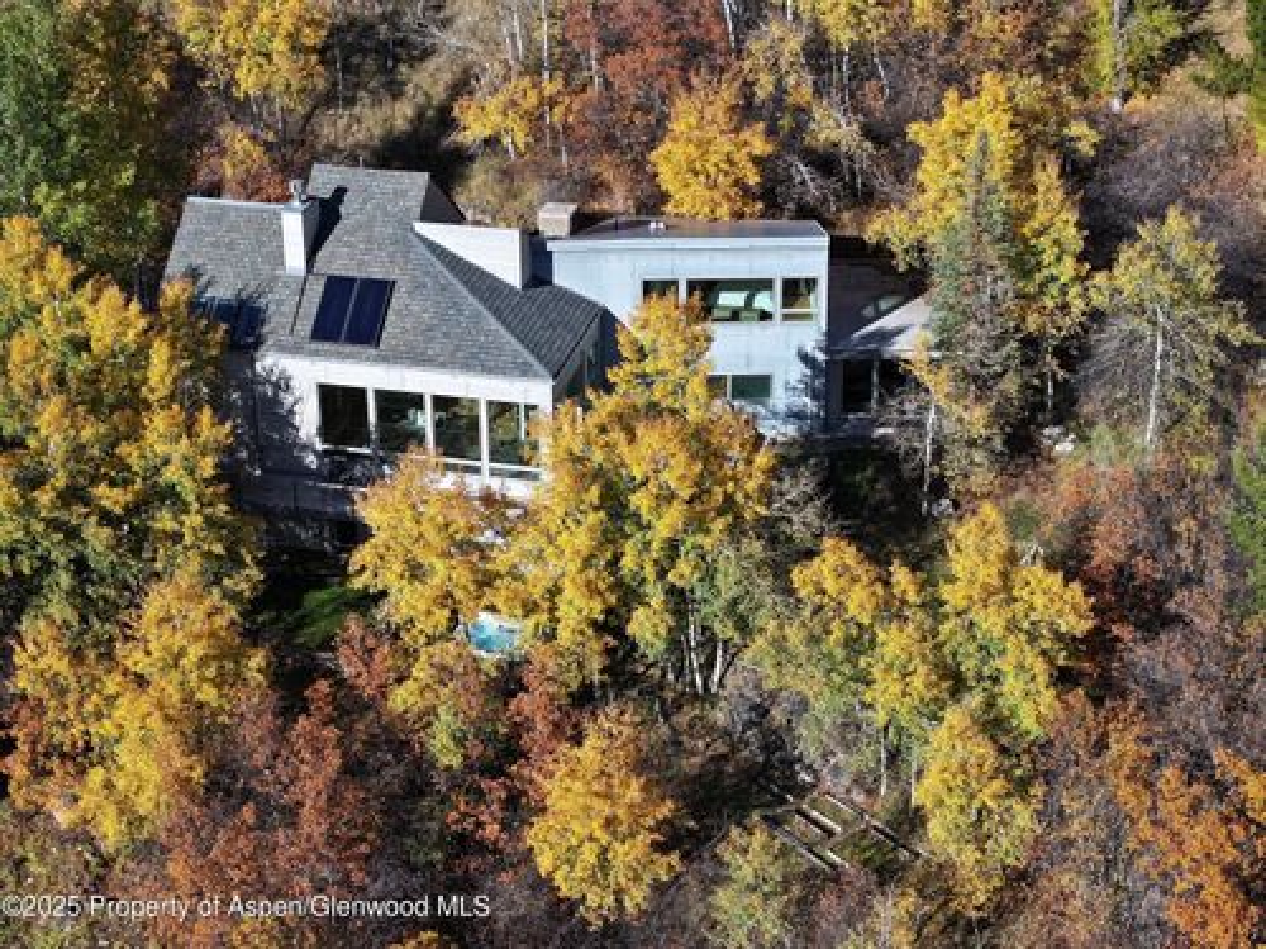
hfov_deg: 27.8
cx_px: 633
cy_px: 474
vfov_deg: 21.0
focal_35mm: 70
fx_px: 2560
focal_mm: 19.35
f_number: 2.8
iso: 110
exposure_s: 1/1000
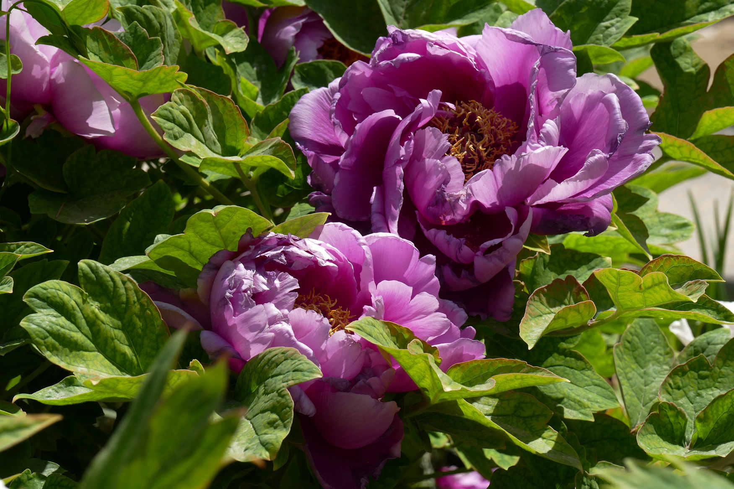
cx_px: 367
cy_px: 244
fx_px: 4791
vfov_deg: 5.8
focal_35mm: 235
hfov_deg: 8.8
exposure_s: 1/250
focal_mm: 85.83
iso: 125
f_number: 7.1
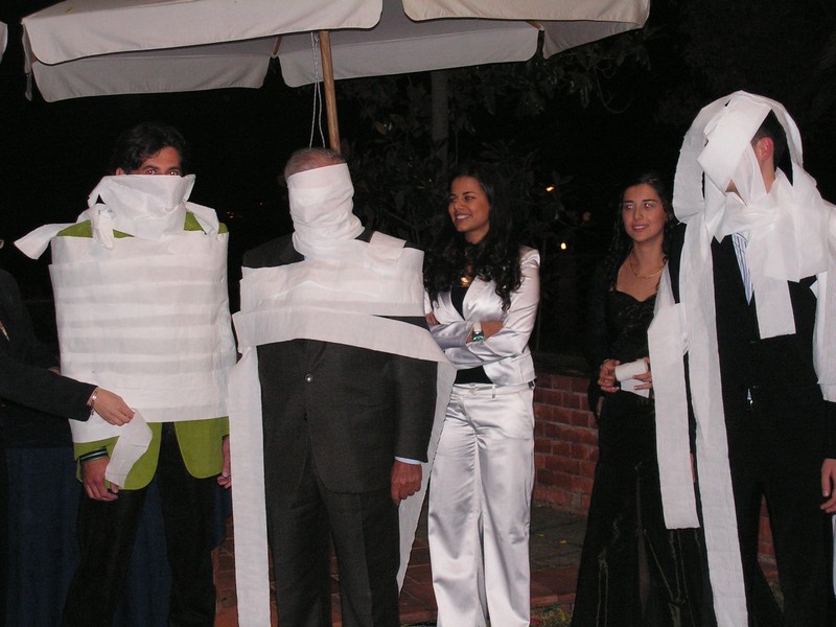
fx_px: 1521
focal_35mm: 63
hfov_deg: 30.7
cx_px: 418
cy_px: 314
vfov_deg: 23.3
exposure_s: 1/80
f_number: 3.3
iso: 200
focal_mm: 10.6
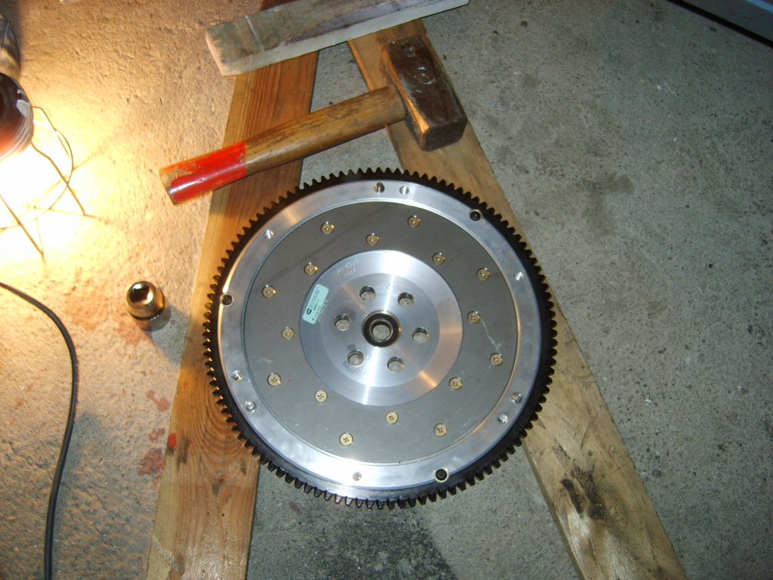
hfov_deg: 52.6
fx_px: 782
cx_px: 386
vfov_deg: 40.7
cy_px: 290
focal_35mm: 35
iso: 100
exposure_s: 1/30
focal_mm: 7.4
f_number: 2.8
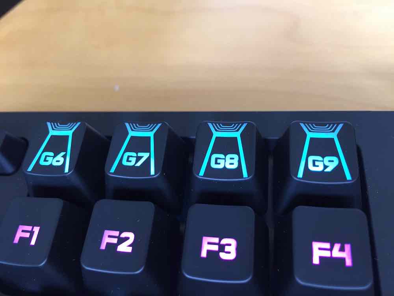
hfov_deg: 61.7
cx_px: 197
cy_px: 148
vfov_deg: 48.2
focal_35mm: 29
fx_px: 330
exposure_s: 1/33
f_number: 2.2
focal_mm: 4.15
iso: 200
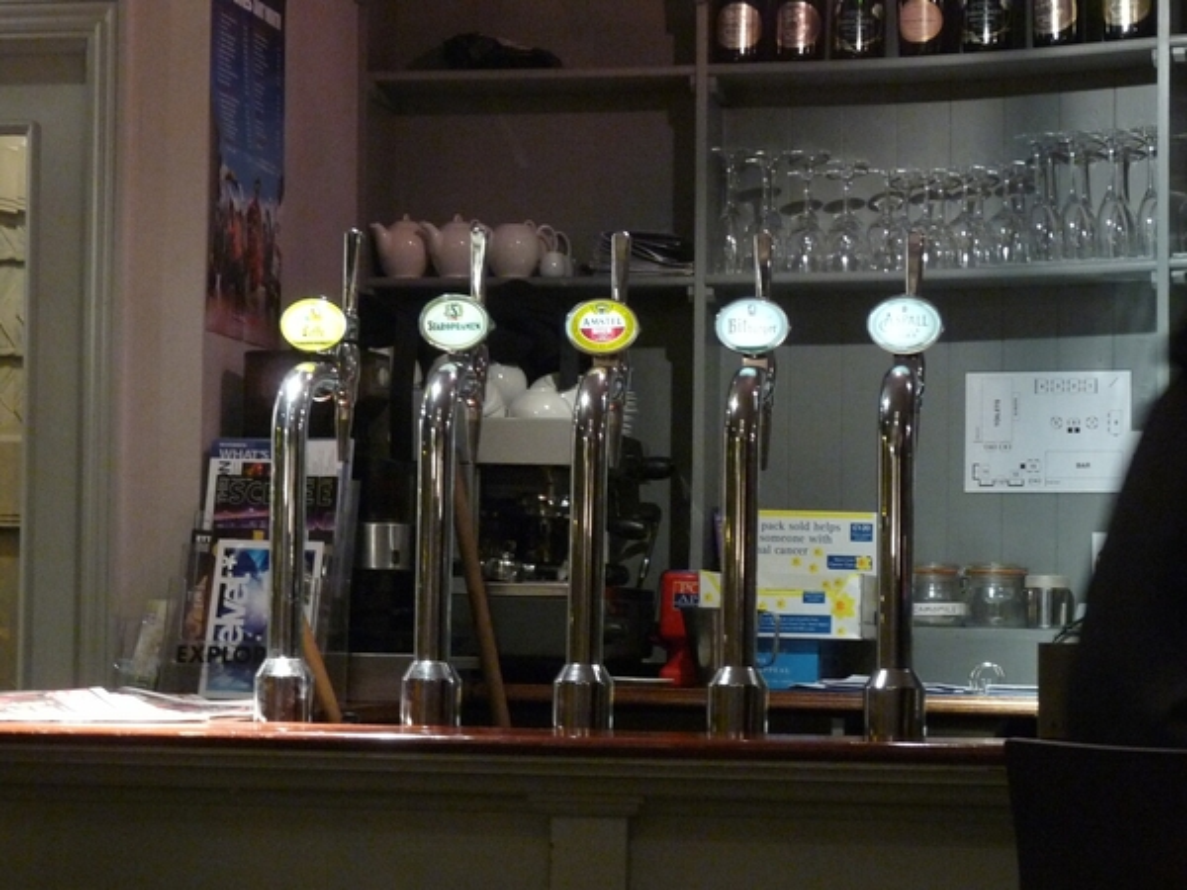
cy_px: 445
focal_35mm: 102
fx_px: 3498
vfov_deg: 14.5
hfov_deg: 19.3
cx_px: 594
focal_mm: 12.8
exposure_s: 1/8
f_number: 3.4
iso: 400
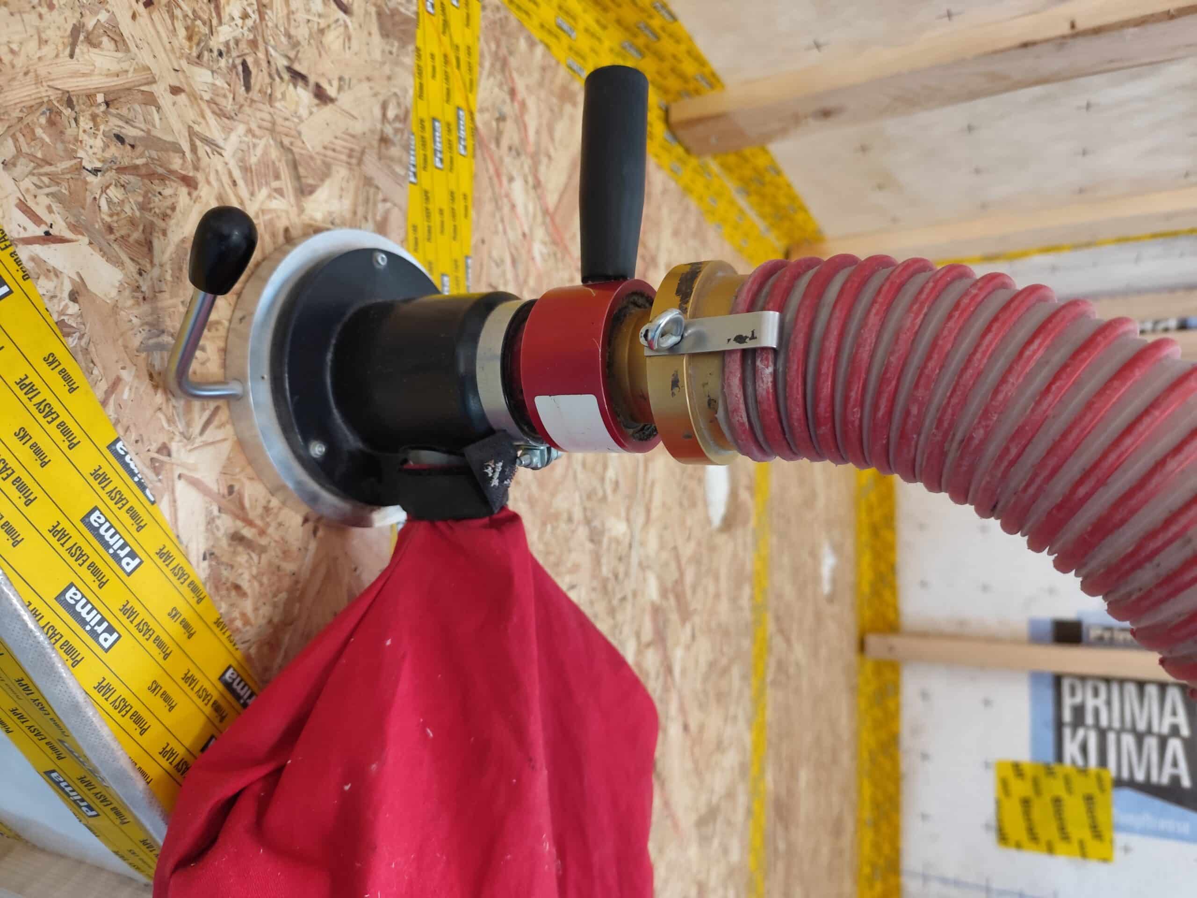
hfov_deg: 73.9
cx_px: 598
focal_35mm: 23
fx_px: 795
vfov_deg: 58.9
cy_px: 449
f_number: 1.65
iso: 1250
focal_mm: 6.14
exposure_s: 1/50
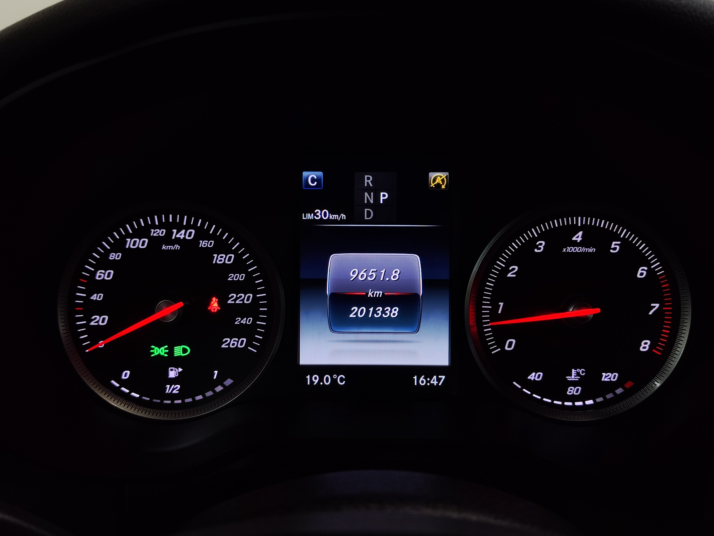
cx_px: 357
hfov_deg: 52.6
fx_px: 722
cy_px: 268
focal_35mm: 35
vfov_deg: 40.7
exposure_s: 1/120
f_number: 1.88
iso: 118
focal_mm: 5.59
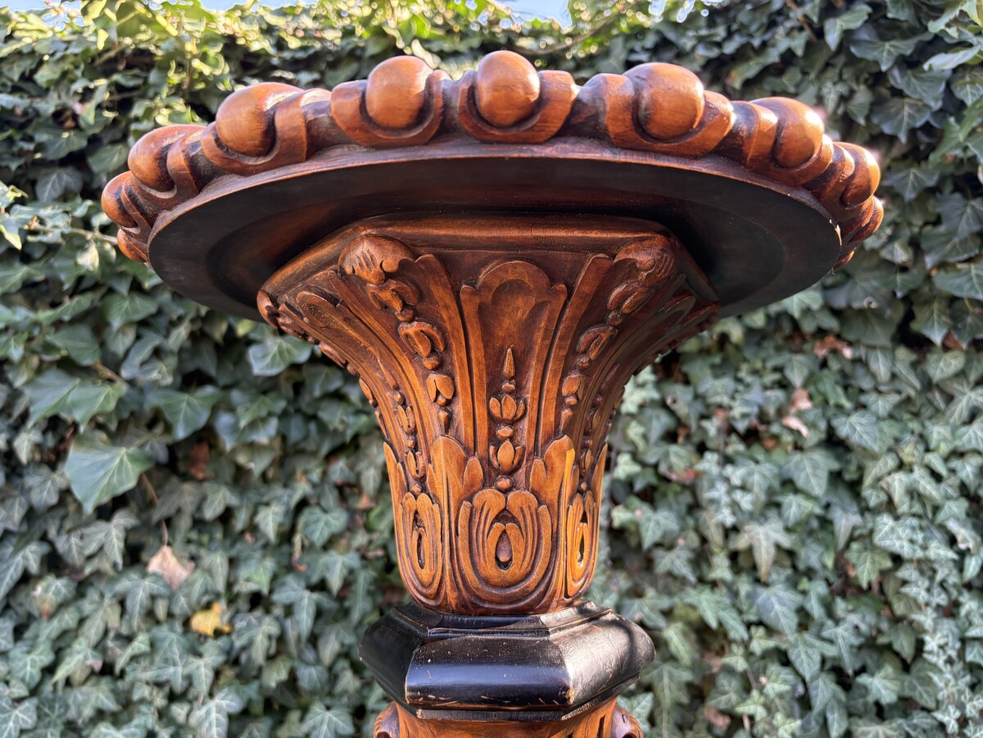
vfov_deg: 53.1
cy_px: 369
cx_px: 492
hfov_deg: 67.3
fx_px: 738
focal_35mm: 26
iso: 125
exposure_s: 1/191
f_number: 1.6
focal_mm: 5.96
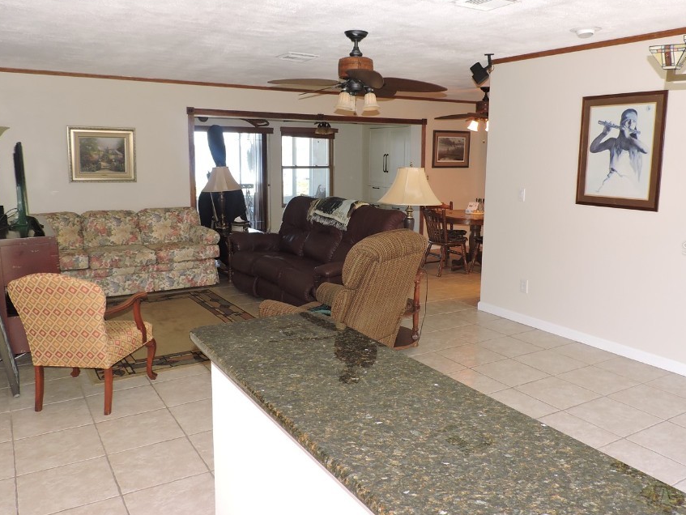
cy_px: 248
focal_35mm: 29
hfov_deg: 61.6
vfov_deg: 48.3
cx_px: 344
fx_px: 575
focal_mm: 4.3
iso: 200
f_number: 3
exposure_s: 1/30
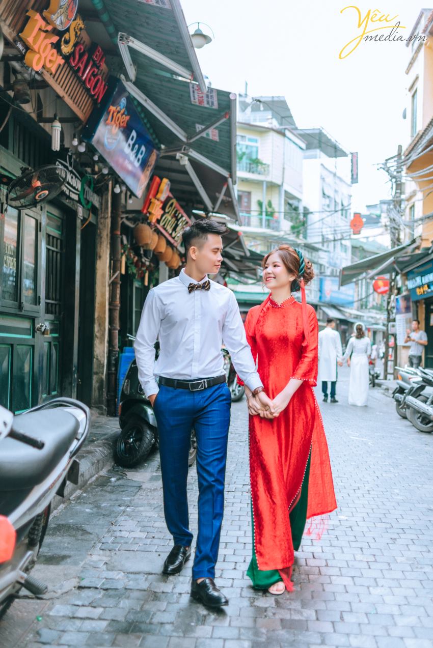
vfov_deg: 54.4
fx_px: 631
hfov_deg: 37.9
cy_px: 324
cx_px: 216
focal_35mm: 35
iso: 160
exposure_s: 1/320
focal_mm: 35
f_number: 2.5
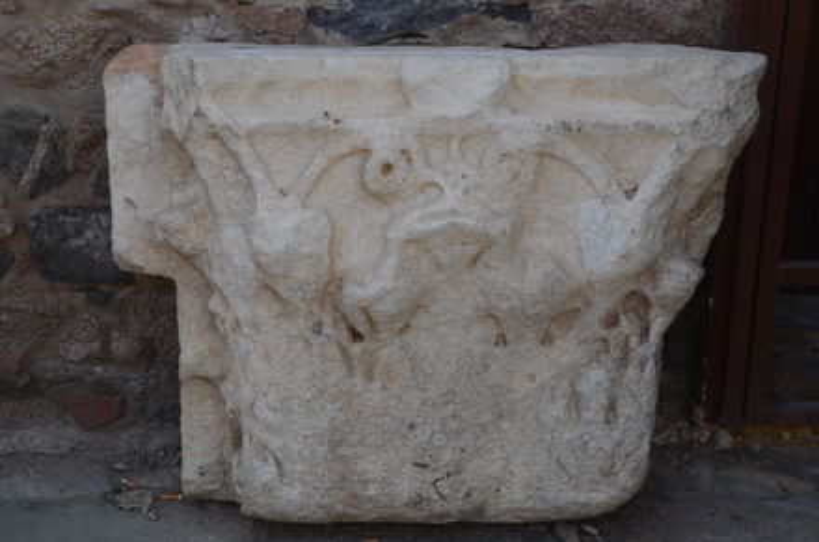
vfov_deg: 21.5
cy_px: 271
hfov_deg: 32.0
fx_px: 1430
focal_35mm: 63
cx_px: 410
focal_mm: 42
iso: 200
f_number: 8
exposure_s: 1/250
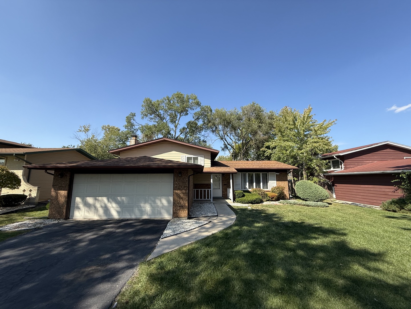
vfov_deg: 85.7
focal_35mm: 14
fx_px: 166
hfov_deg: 102.1
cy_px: 154
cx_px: 206
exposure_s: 1/955
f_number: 2.2
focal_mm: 2.22
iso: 50
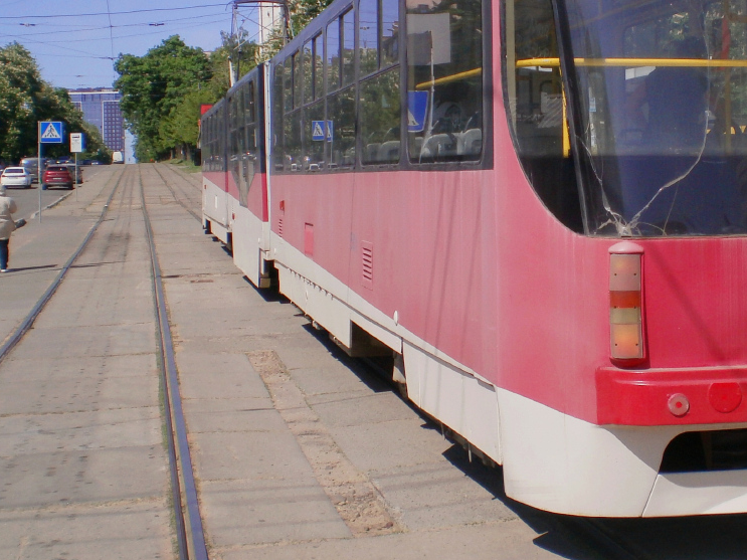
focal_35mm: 63
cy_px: 120
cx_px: 518
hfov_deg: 30.4
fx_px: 1359
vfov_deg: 23.0
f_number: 4.6
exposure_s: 1/1000
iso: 100
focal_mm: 6.3
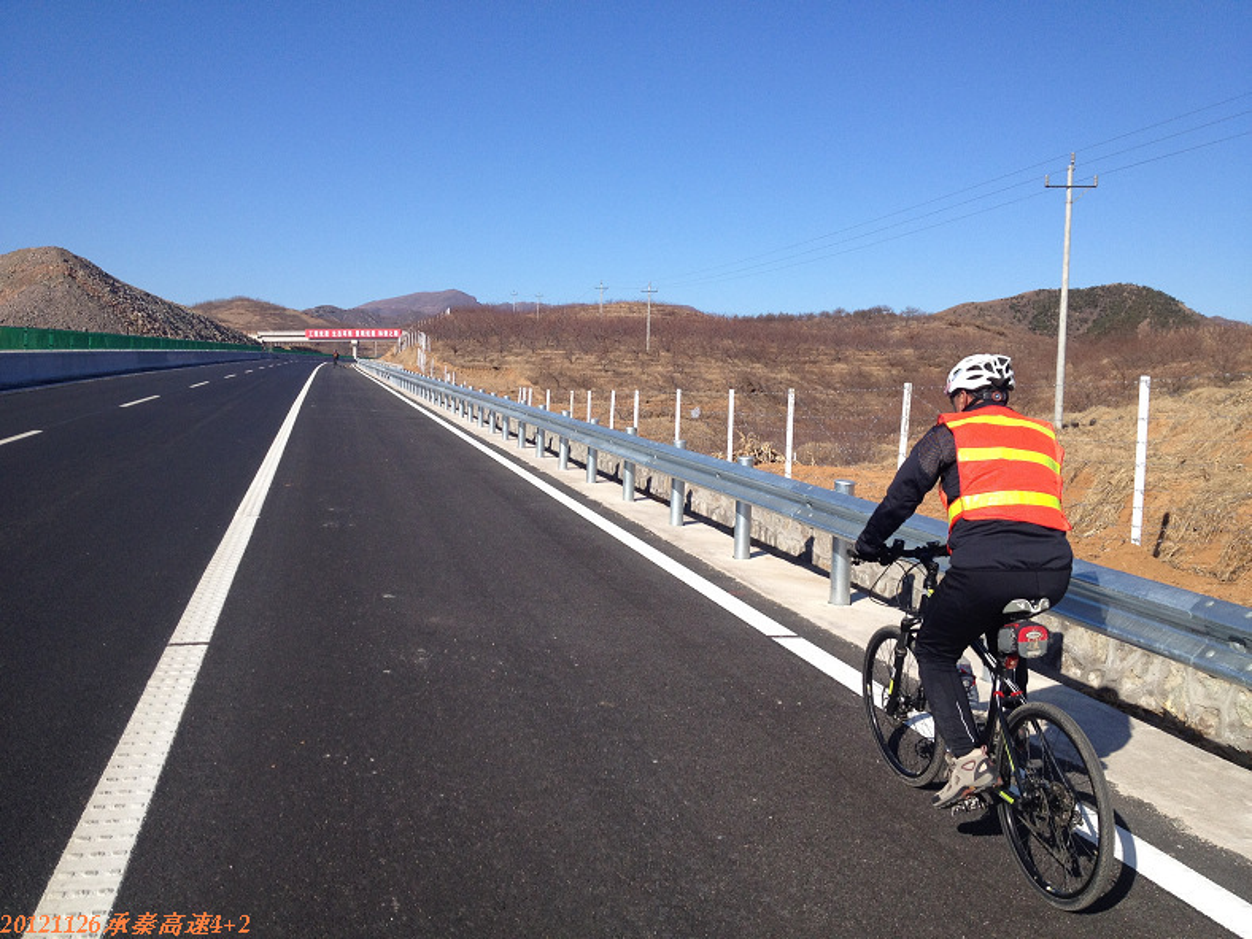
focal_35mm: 35
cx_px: 626
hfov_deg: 52.6
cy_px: 470
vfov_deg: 40.7
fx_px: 1266
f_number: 2.4
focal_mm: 4.28
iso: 64
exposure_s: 1/1842
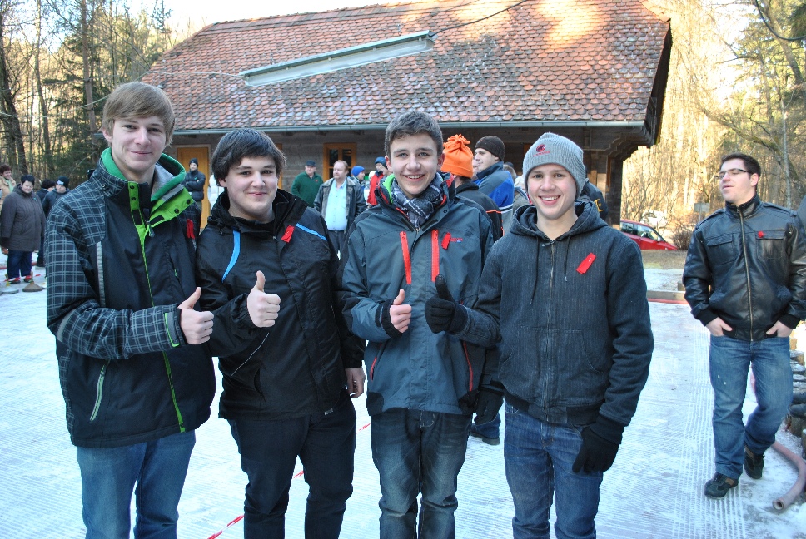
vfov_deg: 43.7
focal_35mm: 30
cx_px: 403
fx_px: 672
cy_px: 270
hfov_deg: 61.9
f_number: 4.5
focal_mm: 20
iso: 200
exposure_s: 1/80
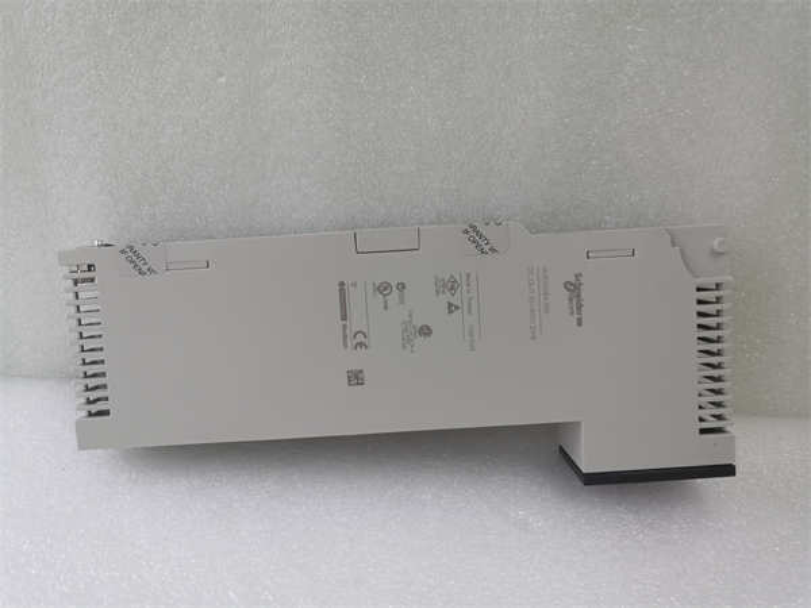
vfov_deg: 51.4
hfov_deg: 65.3
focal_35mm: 27
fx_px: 633
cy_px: 304
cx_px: 406
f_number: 1.8
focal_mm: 3.95
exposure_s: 1/50
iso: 80
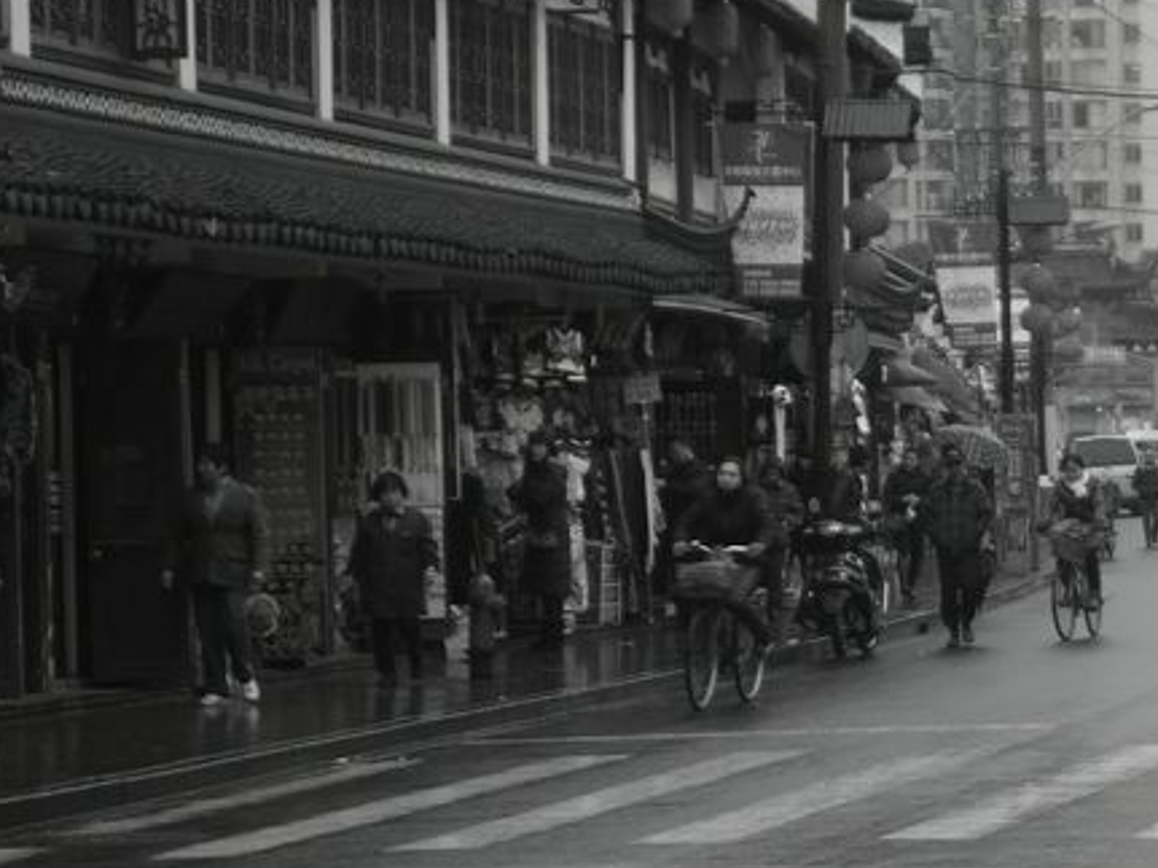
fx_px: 4816
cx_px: 1244
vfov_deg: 10.3
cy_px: 623
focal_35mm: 144
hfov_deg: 13.5
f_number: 5
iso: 125
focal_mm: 31
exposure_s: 1/60
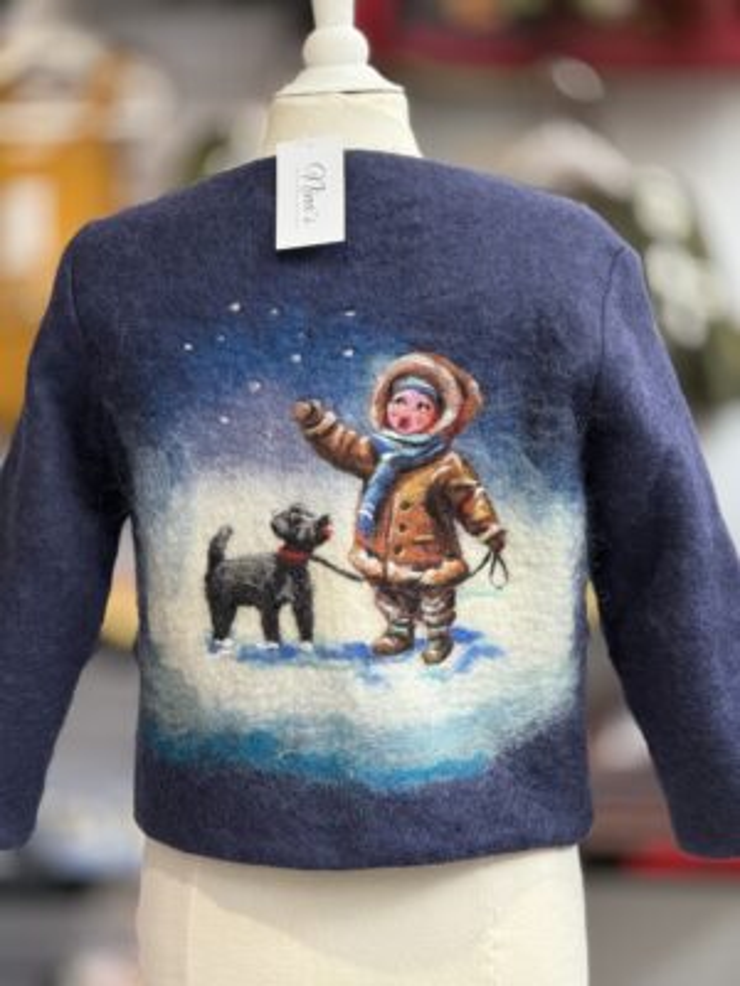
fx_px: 3420
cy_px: 493
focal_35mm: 120
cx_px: 370
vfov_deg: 16.4
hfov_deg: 12.3
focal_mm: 15.66
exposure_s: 1/100
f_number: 2.8
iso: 250
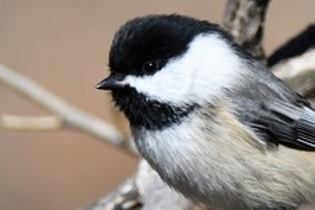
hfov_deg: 1.1
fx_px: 15729
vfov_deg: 0.8
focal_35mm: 1799
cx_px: 124
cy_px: 98
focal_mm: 340
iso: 400
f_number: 6.3
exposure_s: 1/2000
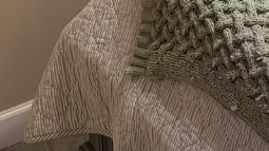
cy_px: -238
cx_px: 368
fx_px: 748
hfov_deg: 18.6
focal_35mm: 105
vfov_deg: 9.8
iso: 160
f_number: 1.78
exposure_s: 1/60
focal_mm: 6.76
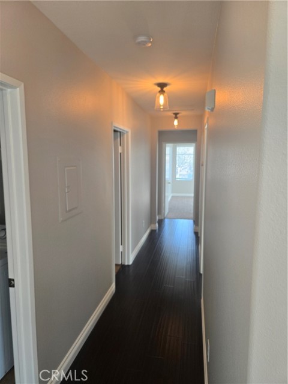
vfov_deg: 73.9
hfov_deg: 58.9
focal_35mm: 23
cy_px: 192
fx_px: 255
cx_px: 144
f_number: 1.8
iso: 100
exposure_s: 1/120
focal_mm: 5.4
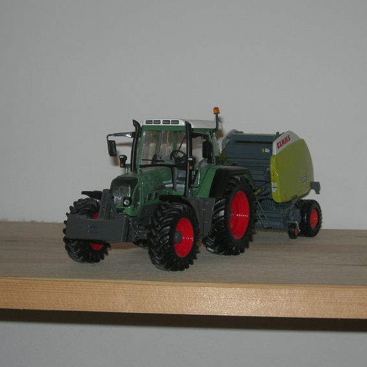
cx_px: 202
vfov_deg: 21.1
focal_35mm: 82
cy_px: 197
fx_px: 984
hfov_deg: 21.1
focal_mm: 10.6
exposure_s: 1/60.1
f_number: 3.2
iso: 64
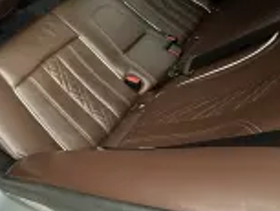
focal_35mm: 33
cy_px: 42
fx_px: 267
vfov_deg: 41.2
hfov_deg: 47.8
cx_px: 13
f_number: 2.2
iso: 500
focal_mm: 2.22
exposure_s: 1/60
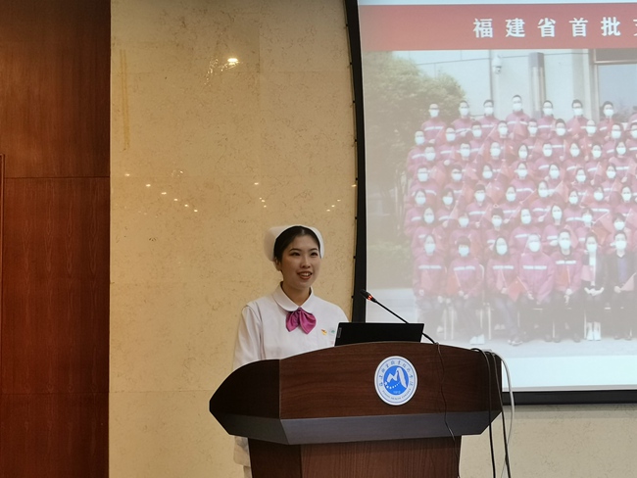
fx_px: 1049
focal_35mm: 57
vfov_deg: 25.7
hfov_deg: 33.8
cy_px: 239
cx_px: 318
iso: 125
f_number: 1.6
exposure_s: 1/50
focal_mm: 5.56
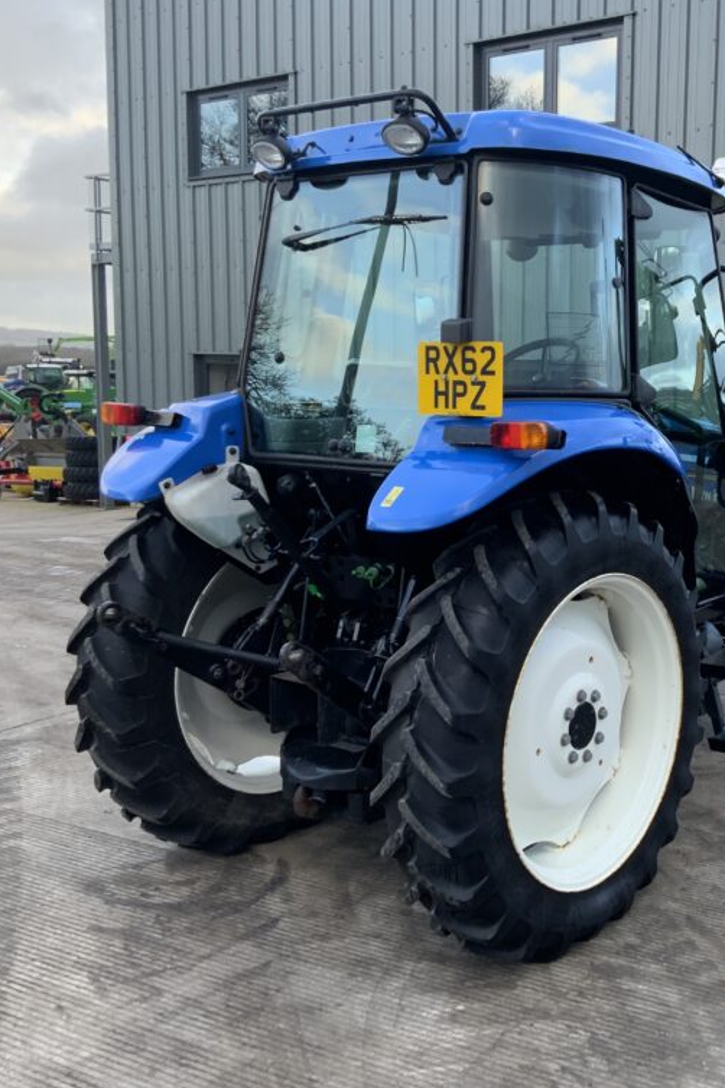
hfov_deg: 31.8
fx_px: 1238
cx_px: 582
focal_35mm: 41
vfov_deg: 47.4
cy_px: 546
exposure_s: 1/122
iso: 32
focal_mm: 3
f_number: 1.8
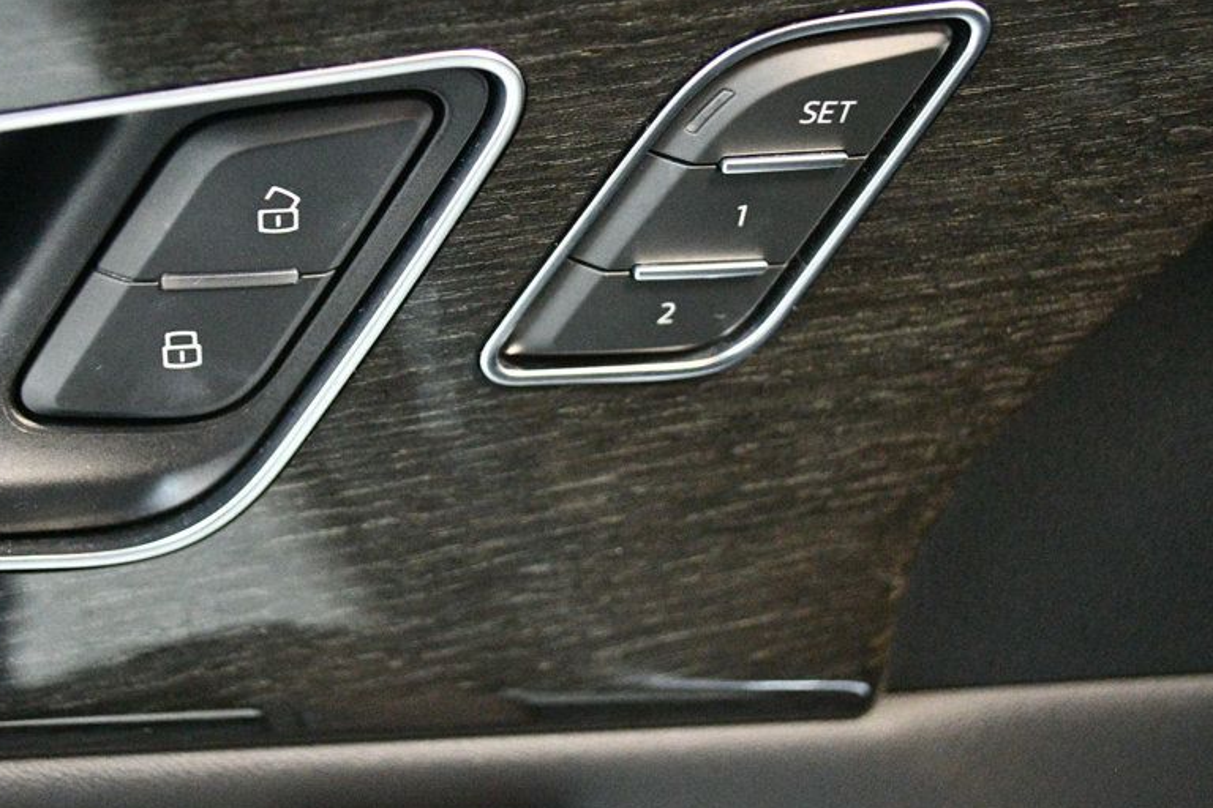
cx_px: 531
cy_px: 355
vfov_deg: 28.1
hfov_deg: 41.0
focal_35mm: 48
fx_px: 1617
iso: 10000
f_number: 4
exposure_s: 1/60
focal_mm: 24
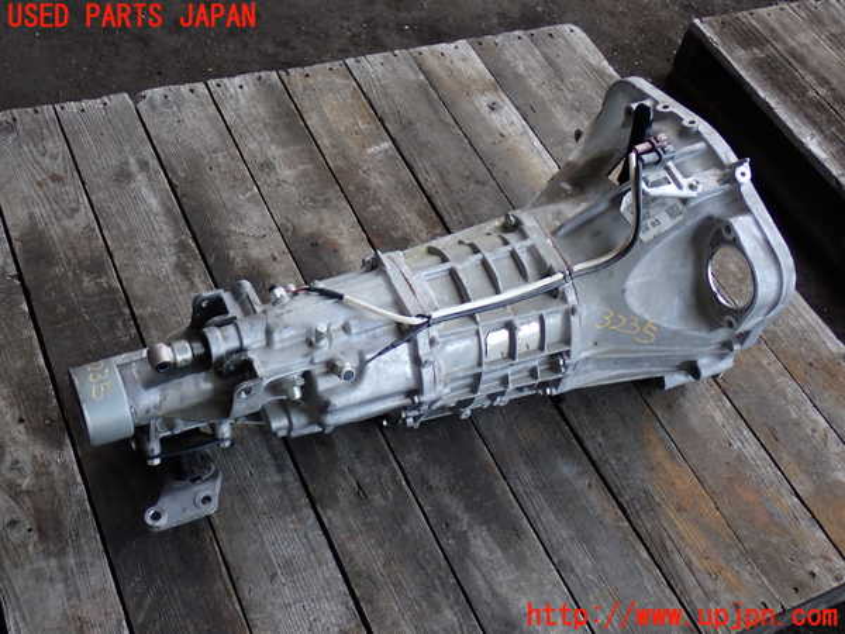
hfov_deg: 42.9
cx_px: 422
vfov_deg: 32.9
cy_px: 317
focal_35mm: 44
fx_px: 1074
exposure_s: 1/80
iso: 160
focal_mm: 7.84
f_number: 2.9
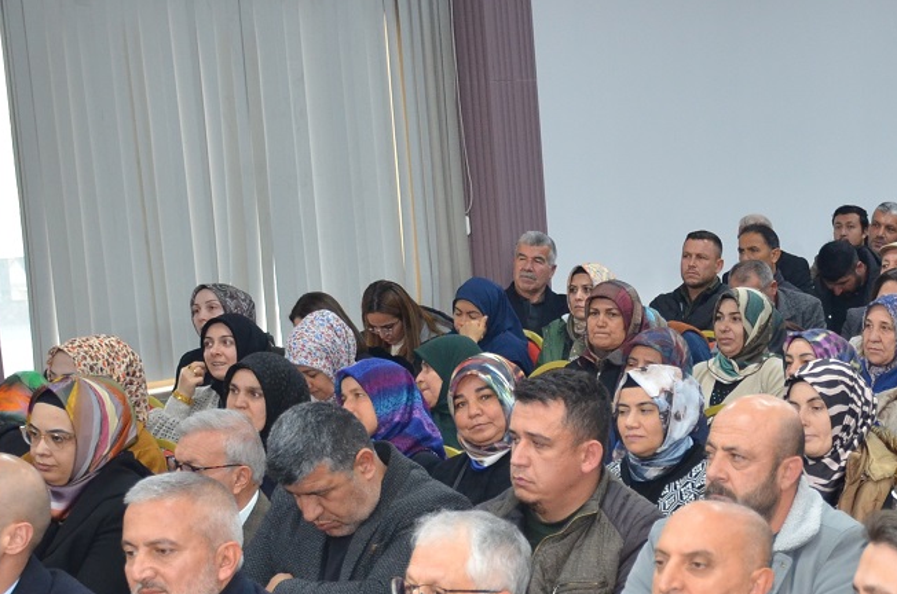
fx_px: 2316
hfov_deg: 21.4
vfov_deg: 14.5
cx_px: 813
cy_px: 494
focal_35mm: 93
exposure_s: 1/60
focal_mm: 27
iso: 800
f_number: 4
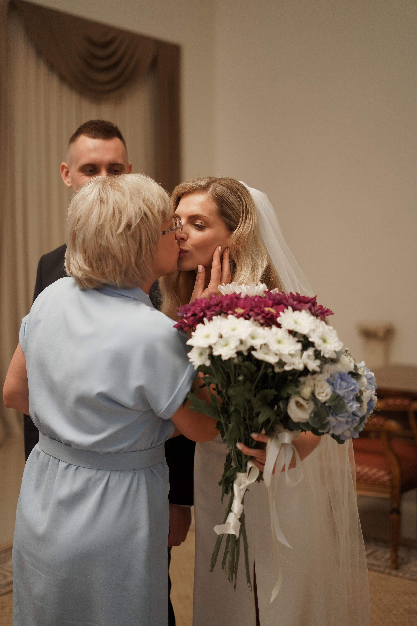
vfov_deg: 39.6
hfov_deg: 27.0
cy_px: 313
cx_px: 208
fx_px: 869
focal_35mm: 50
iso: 640
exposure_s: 1/640
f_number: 1.8
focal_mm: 50
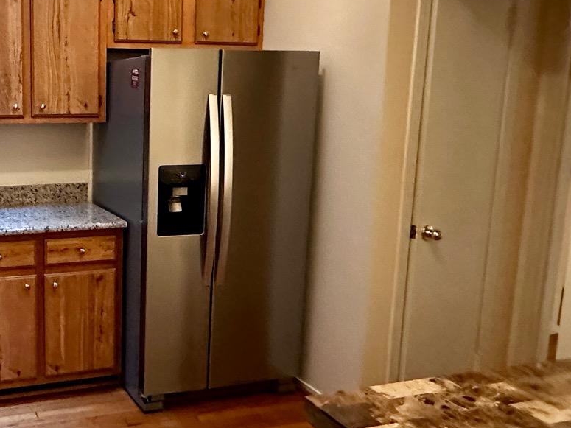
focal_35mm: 37
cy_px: 189
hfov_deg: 45.5
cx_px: 58
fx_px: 610
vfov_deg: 38.6
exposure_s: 1/60
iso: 1000
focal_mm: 2.22
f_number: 2.2
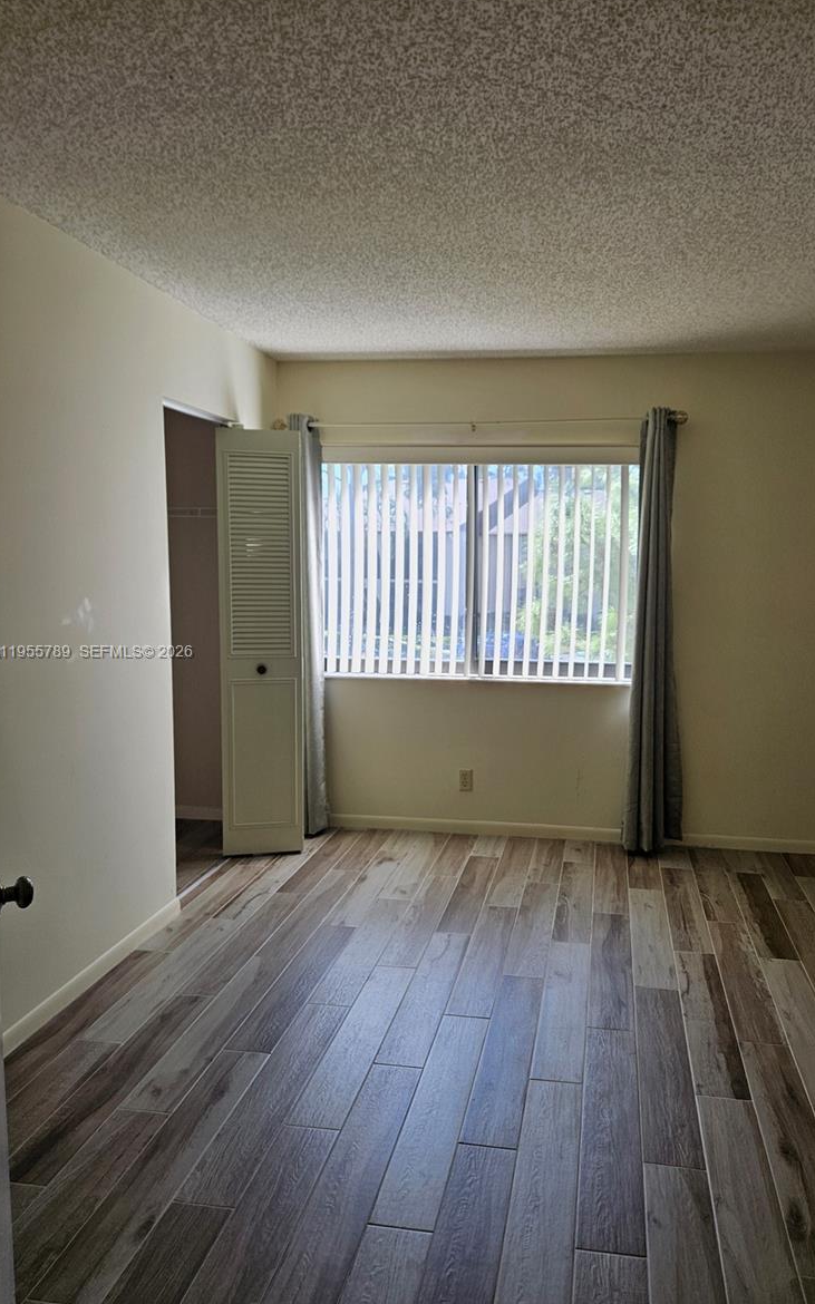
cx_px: 488
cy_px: 653
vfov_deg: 72.6
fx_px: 889
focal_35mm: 25
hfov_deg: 49.0
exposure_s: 1/180
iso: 40
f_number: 1.8
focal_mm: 5.4
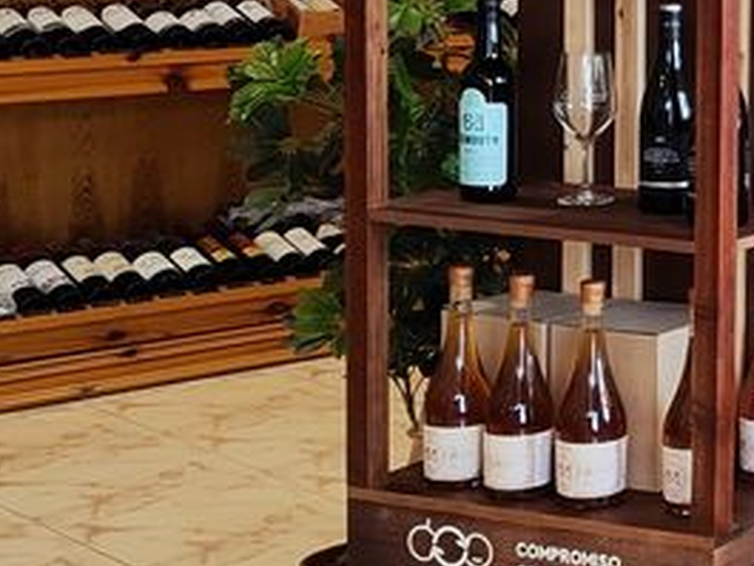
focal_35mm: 104
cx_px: 1434
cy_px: 43
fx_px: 2266
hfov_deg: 15.6
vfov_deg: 14.1
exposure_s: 1/100
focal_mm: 5.4
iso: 90
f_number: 1.8
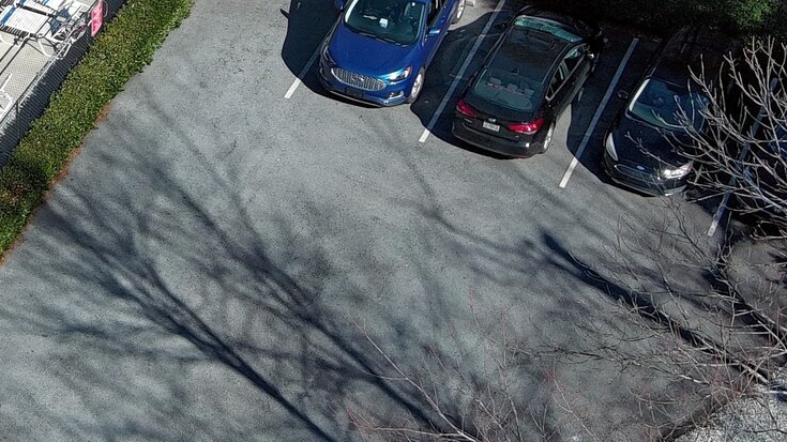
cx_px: 16
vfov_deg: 9.5
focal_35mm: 127
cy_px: 16
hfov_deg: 16.6
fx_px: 2650
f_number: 2.8
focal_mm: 10.57
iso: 100
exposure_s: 1/40.5
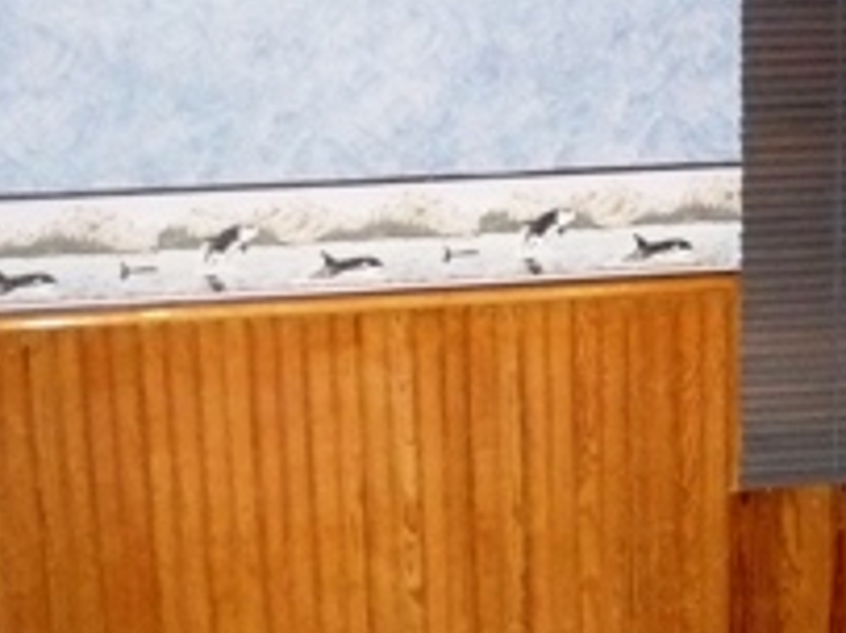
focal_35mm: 104
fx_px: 2540
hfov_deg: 18.6
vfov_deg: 13.9
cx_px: 746
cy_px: 729
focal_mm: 5.5
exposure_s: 1/30
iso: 500
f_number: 2.8
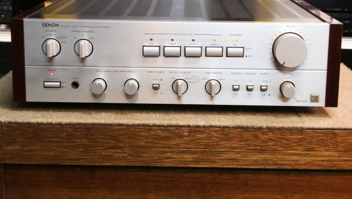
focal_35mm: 73
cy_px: 71
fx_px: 682
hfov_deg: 29.0
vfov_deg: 16.5
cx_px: 175
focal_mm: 11.7
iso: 400
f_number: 4.1
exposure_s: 1/25
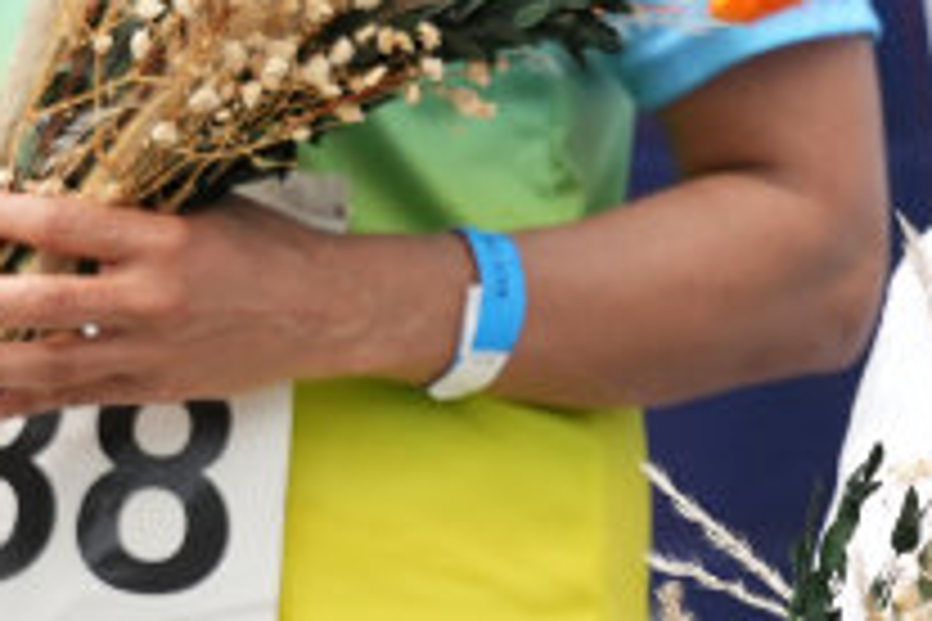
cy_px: 650
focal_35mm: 267
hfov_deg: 7.7
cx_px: 653
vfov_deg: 5.1
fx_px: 6911
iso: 250
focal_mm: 54.2
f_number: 2.8
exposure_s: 1/2000
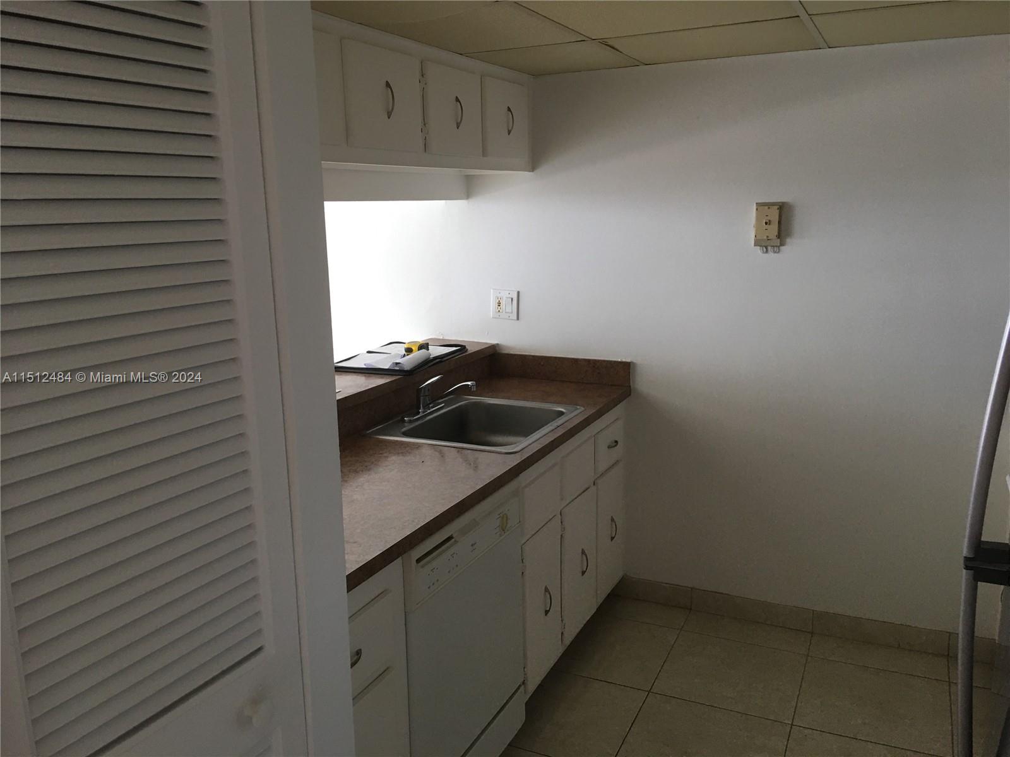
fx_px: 846
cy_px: 378
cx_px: 505
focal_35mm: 29
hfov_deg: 61.7
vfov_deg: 48.2
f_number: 2.2
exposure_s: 1/30
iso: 40
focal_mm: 4.15
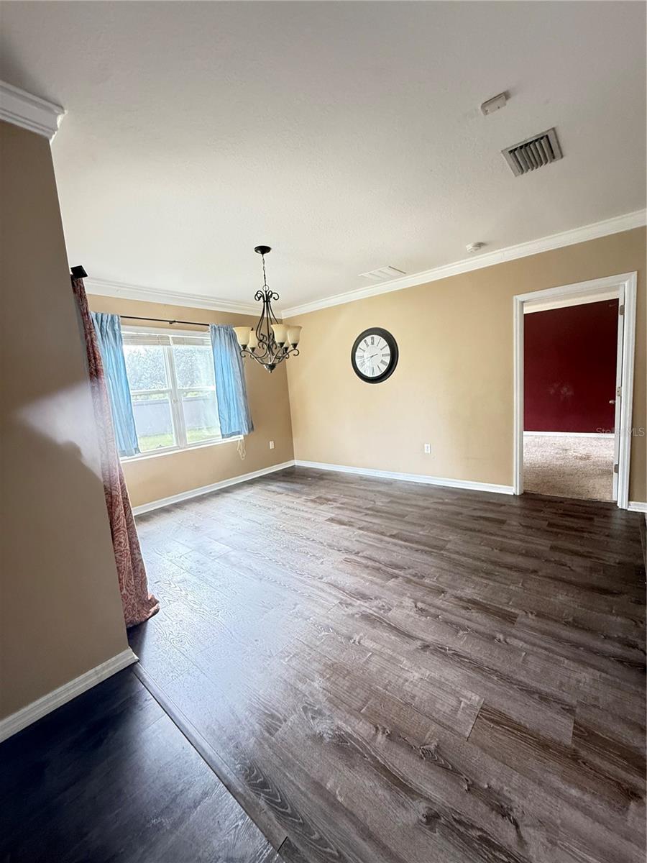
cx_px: 324
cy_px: 432
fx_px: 349
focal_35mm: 14
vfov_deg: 102.1
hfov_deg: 85.7
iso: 500
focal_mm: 2.22
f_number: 2.2
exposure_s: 1/60
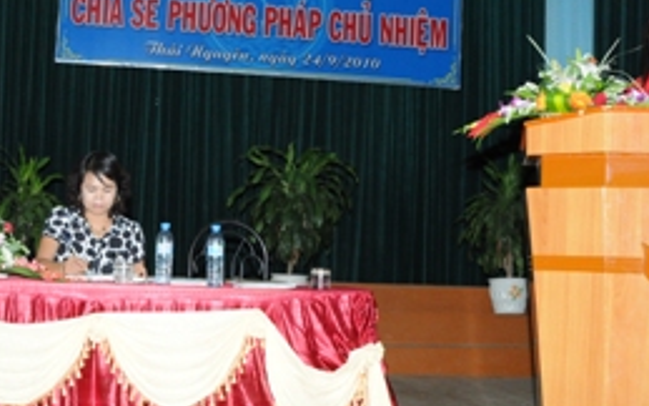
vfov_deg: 20.3
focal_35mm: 64
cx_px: 266
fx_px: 1132
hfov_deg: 31.9
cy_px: 143
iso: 1600
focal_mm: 24
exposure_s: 1/60
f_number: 8
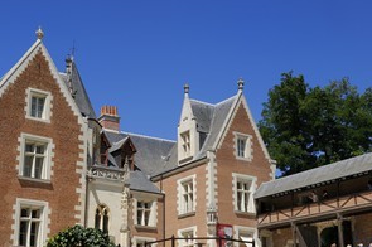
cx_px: 134
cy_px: 164
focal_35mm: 57
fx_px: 588
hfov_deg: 34.9
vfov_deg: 23.6
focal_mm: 40
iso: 200
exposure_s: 1/160
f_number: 16
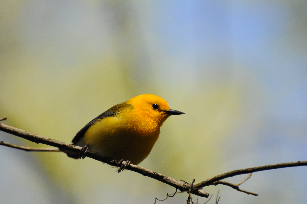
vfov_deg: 3.0
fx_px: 3833
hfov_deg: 4.6
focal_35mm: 450
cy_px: 102
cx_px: 154
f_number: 5.6
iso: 1600
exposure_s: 1/3200
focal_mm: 300
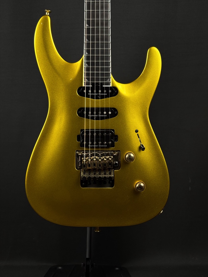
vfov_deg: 36.8
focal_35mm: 52
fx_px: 417
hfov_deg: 28.0
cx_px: 104
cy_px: 138
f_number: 1.6
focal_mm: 5.96
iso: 25
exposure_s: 1/60
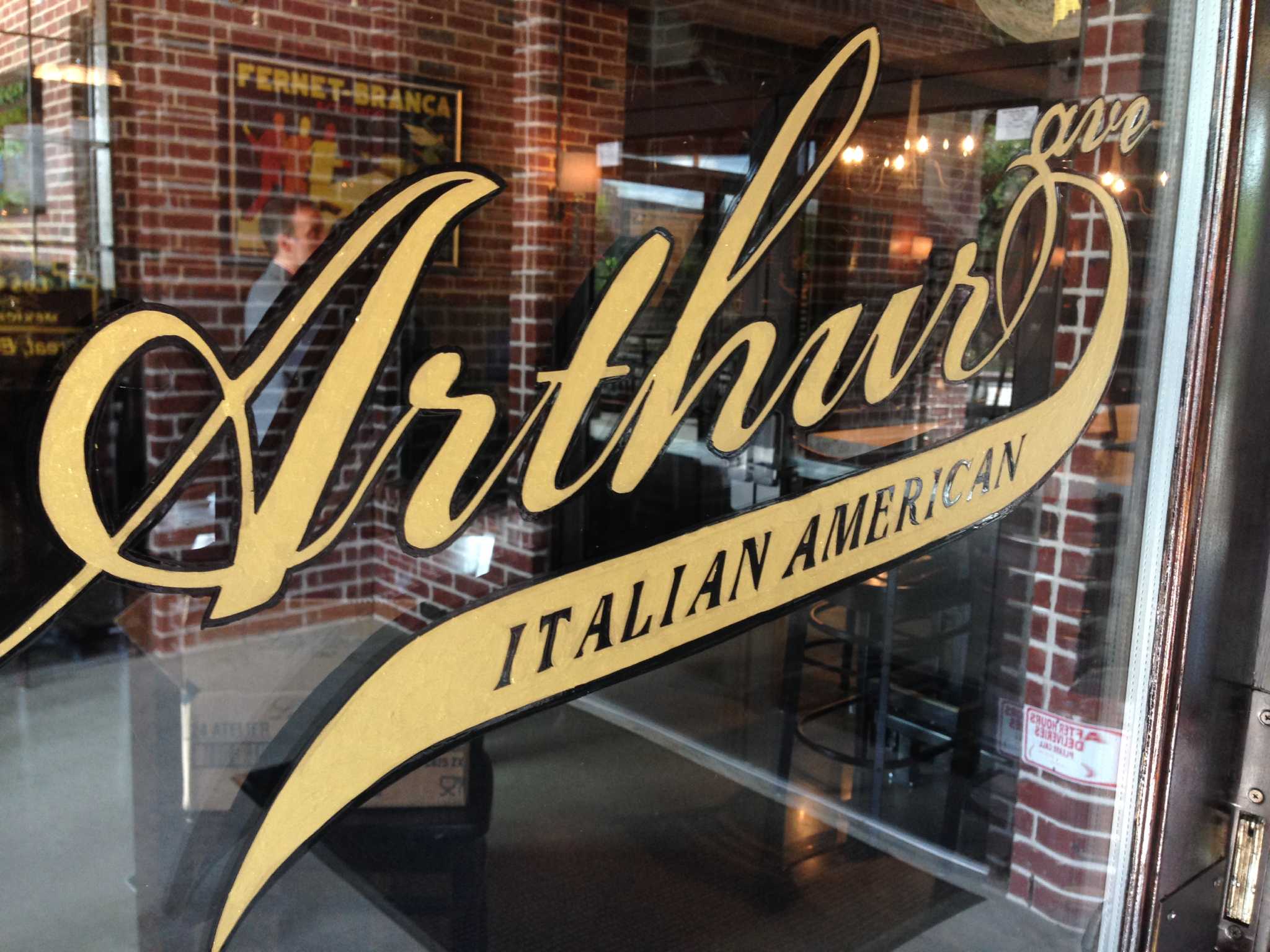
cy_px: 476
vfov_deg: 42.9
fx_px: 1211
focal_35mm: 33
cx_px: 635
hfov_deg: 55.4
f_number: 2.4
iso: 125
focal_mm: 4.12
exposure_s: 1/20
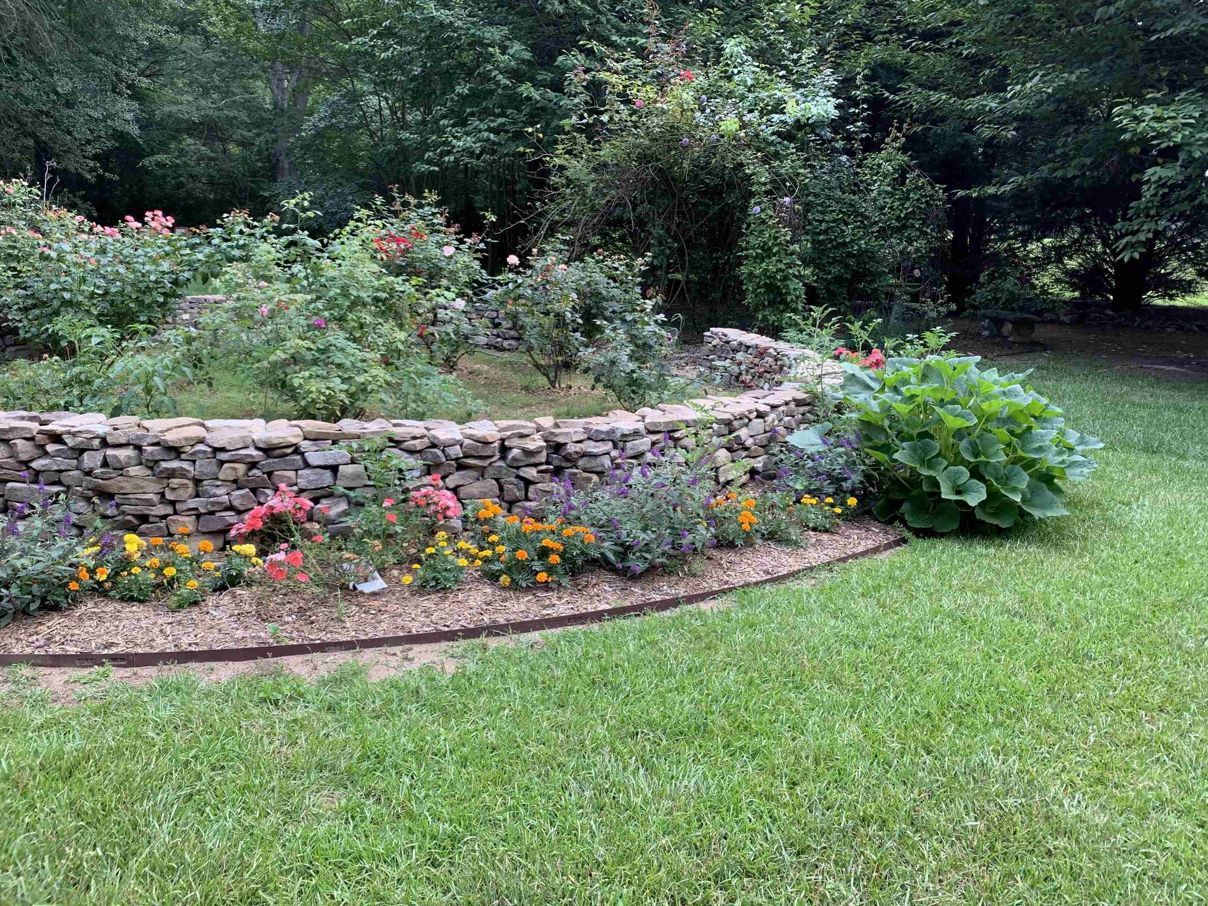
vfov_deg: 51.4
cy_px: 449
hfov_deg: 65.3
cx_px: 599
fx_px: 942
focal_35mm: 27
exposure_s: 1/121
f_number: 1.8
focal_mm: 4.25
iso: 32
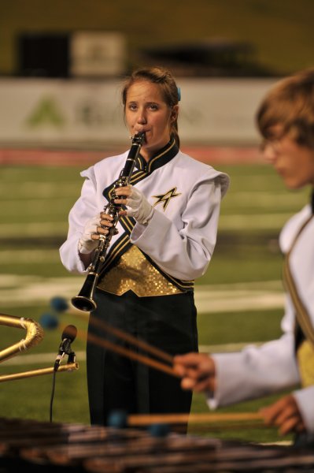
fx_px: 3932
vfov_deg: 6.9
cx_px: 157
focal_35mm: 300
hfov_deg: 4.6
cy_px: 236
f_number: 2.8
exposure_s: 1/80
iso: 200
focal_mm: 200
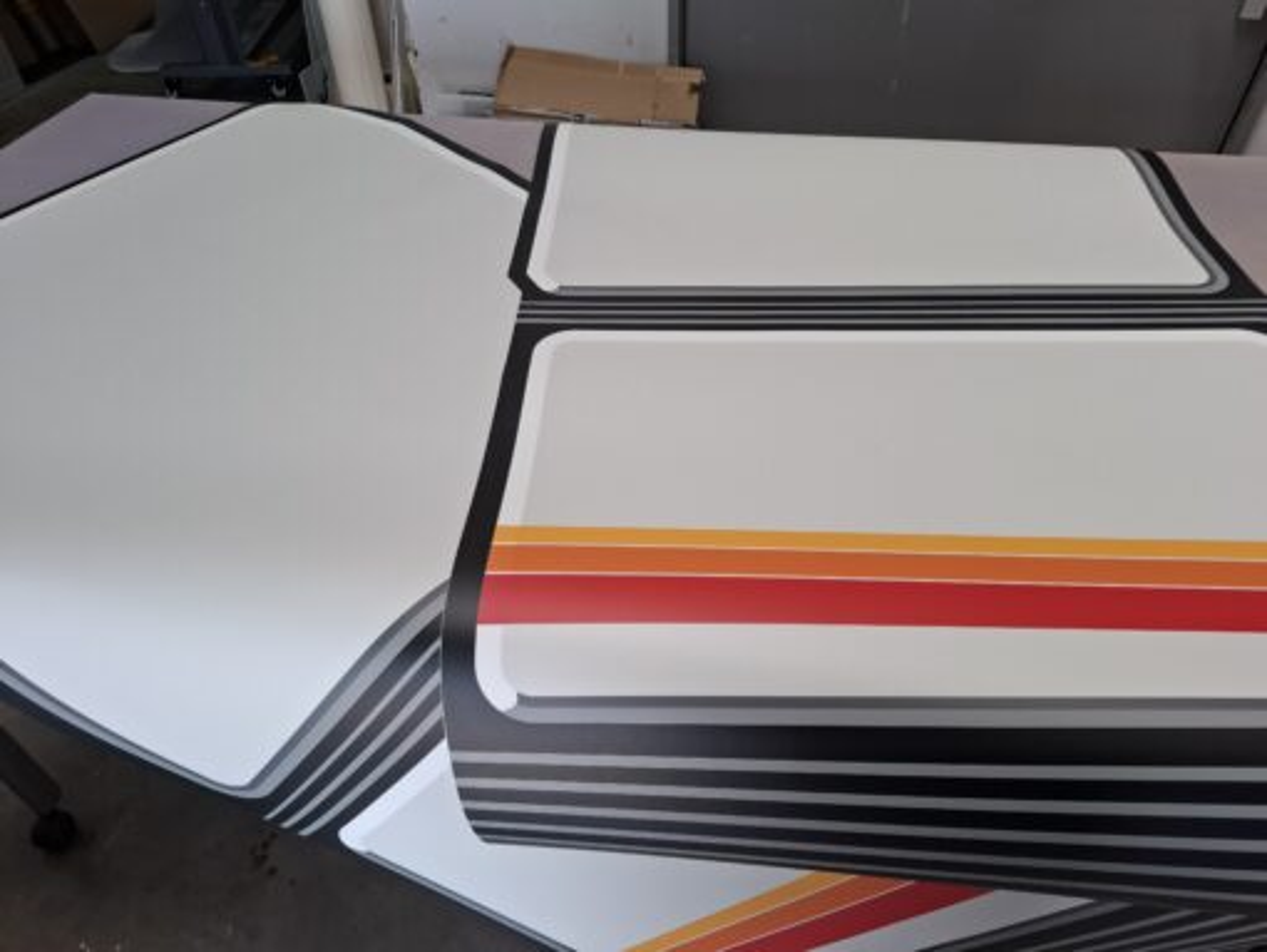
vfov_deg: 58.9
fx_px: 842
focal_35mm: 23
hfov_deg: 73.9
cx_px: 634
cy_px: 476
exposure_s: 1/104
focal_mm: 5.54
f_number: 1.8
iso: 50
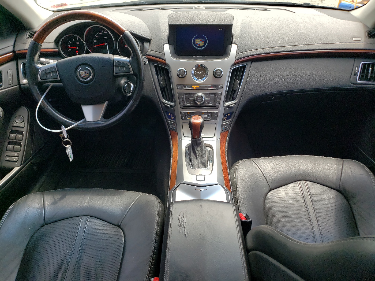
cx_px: 188
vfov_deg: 53.1
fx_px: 282
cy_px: 140
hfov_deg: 67.3
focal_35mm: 26
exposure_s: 1/400
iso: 50
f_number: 1.5
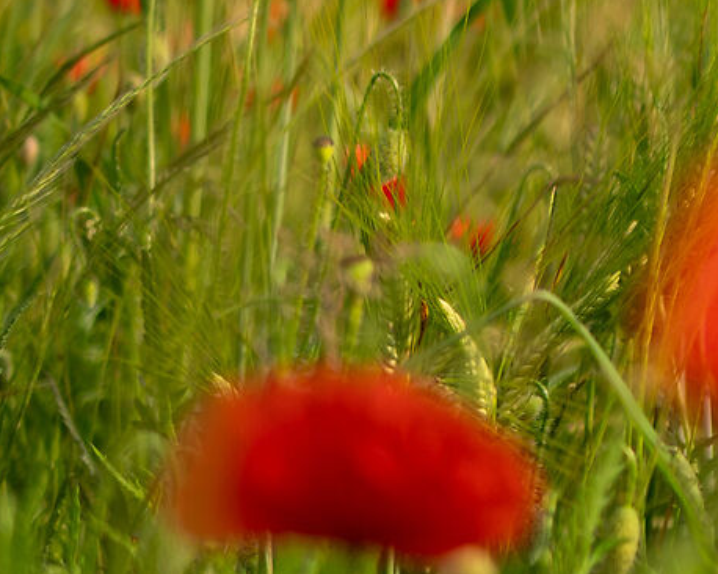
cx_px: 1463
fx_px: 3653
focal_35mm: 172
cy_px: -498
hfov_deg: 10.3
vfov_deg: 8.6
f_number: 1.8
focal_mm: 35
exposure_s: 1/8000
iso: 100
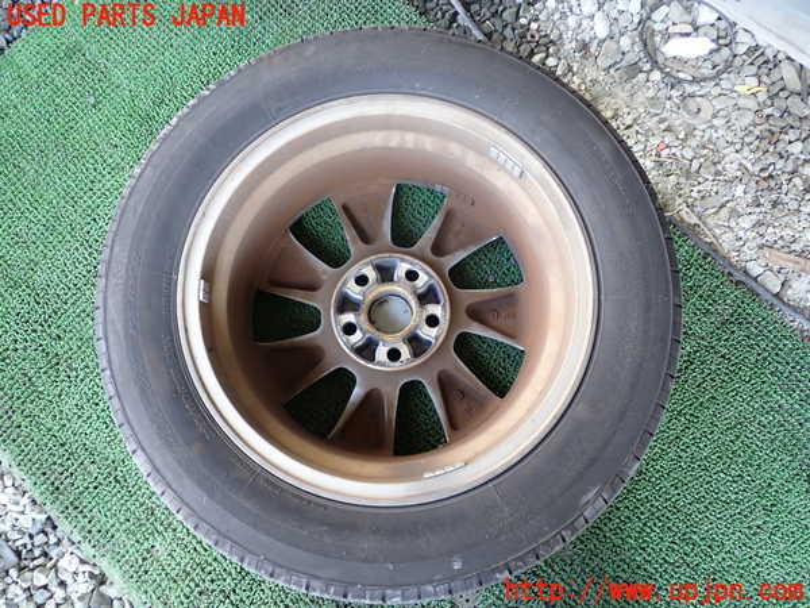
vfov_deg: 46.8
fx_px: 702
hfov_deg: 60.0
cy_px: 304
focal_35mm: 30
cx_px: 405
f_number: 2.3
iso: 200
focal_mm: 5.4
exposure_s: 1/50
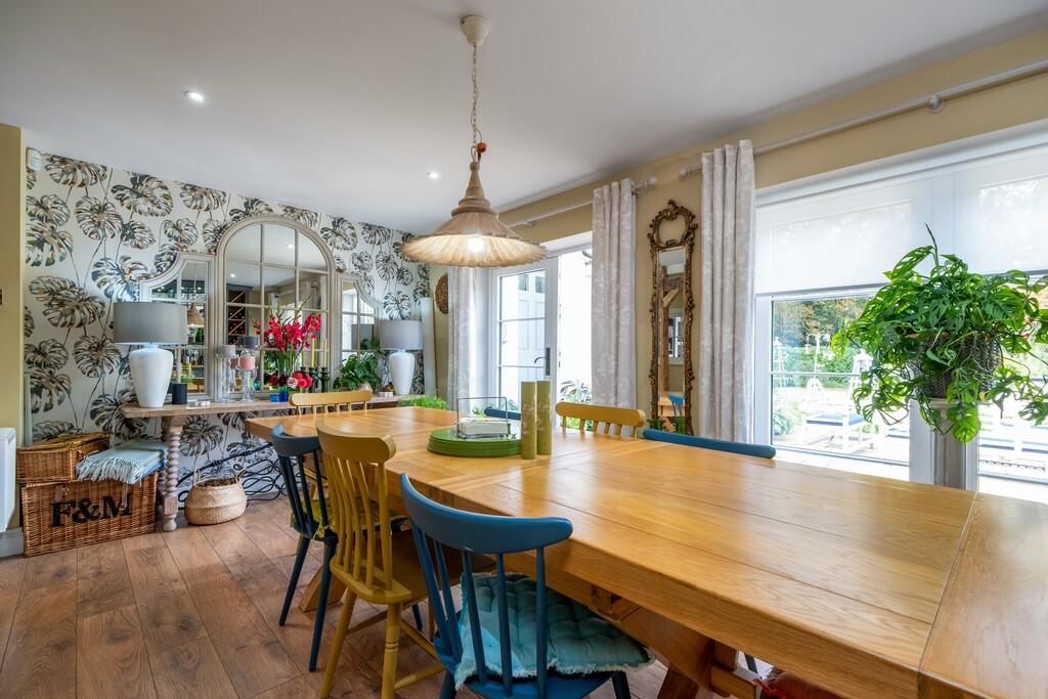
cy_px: 350
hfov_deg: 100.4
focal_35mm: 15
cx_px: 524
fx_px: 437
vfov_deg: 77.3
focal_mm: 10.1
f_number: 7.1
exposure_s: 1/13
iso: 160
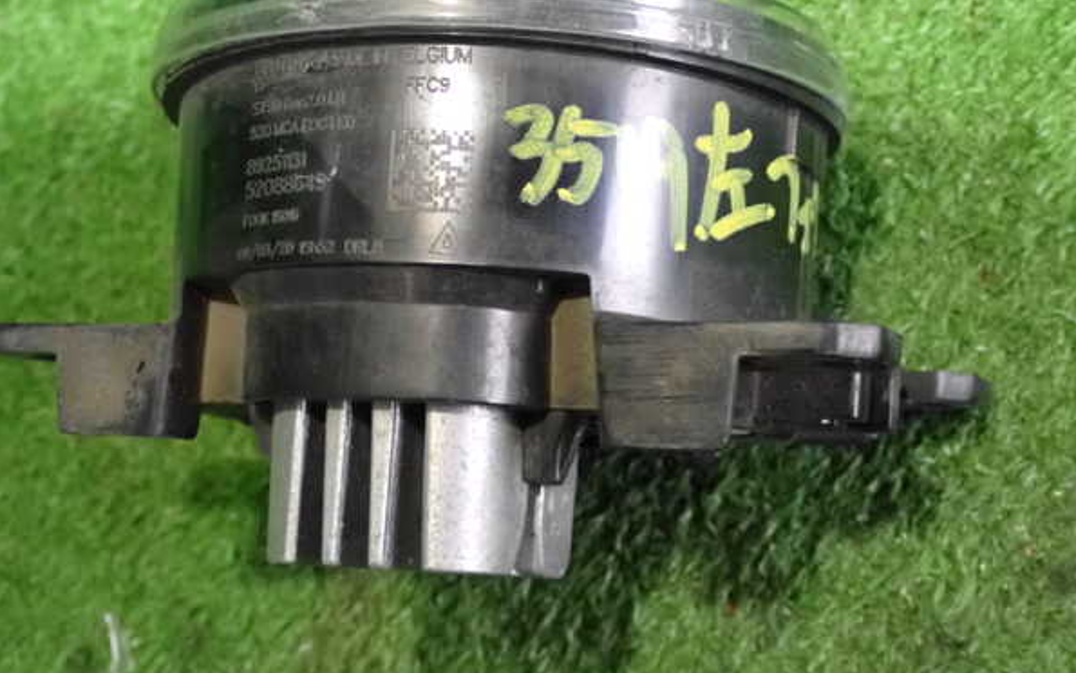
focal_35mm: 62
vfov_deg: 21.0
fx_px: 1818
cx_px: 537
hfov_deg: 33.0
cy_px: 320
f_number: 3.5
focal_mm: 10.35
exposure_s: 1/30
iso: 2000
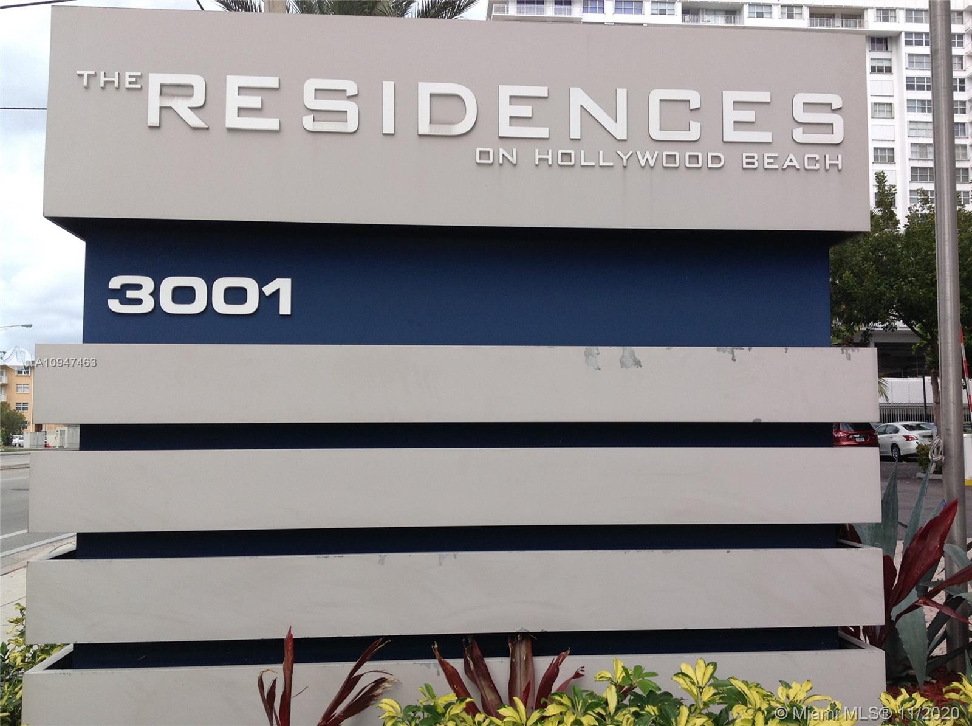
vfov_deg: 40.6
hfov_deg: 52.7
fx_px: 981
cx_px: 486
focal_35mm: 35
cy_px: 363
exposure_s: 1/1259
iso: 50
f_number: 2.4
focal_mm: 4.28
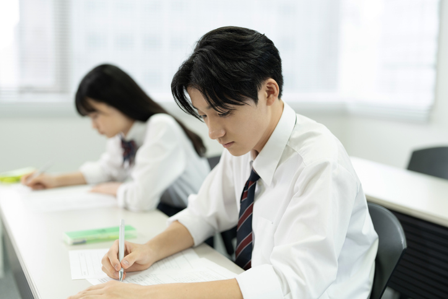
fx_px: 622
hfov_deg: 39.6
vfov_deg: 27.0
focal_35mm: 50
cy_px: 150
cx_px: 224
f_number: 1.8
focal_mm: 50
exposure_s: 1/125
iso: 250
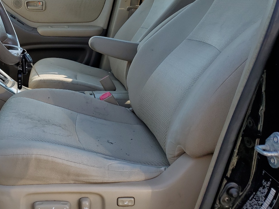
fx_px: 339
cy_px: 79
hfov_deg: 43.4
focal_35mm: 42
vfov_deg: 34.2
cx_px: 70
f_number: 1.5
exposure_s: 1/667
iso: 50
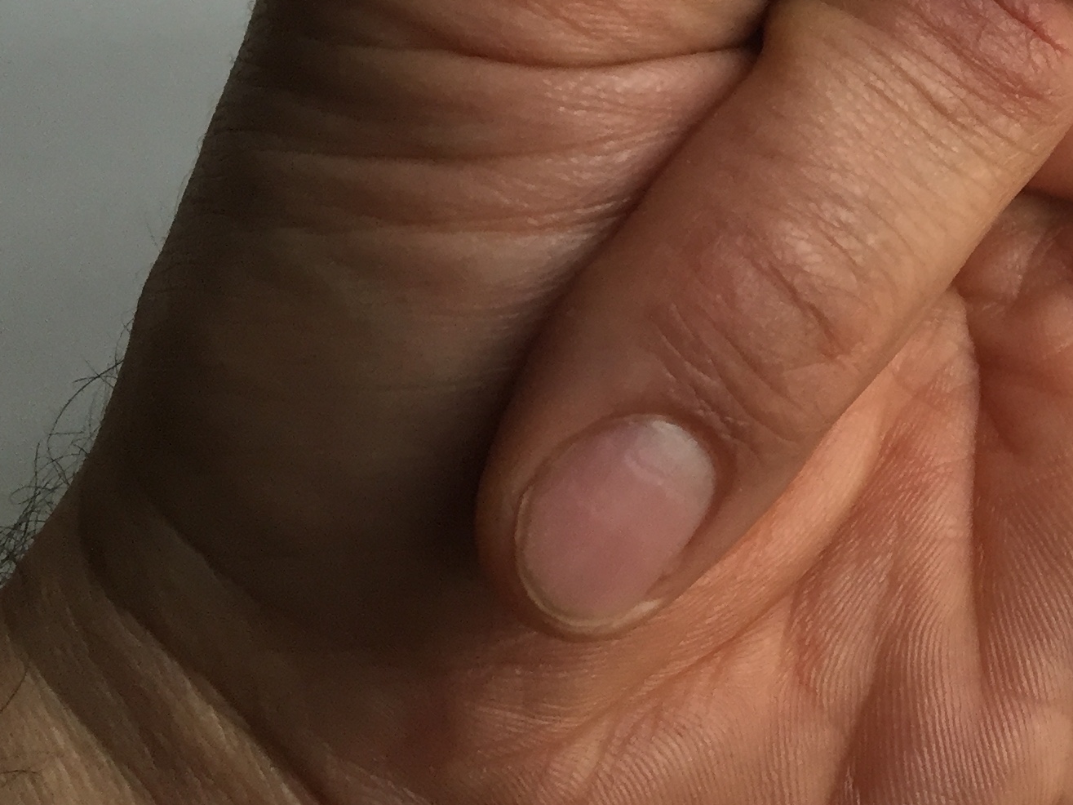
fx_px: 2232
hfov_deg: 24.5
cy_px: 340
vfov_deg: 20.4
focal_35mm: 72
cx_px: 1286
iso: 64
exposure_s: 1/30
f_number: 2.2
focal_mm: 4.15
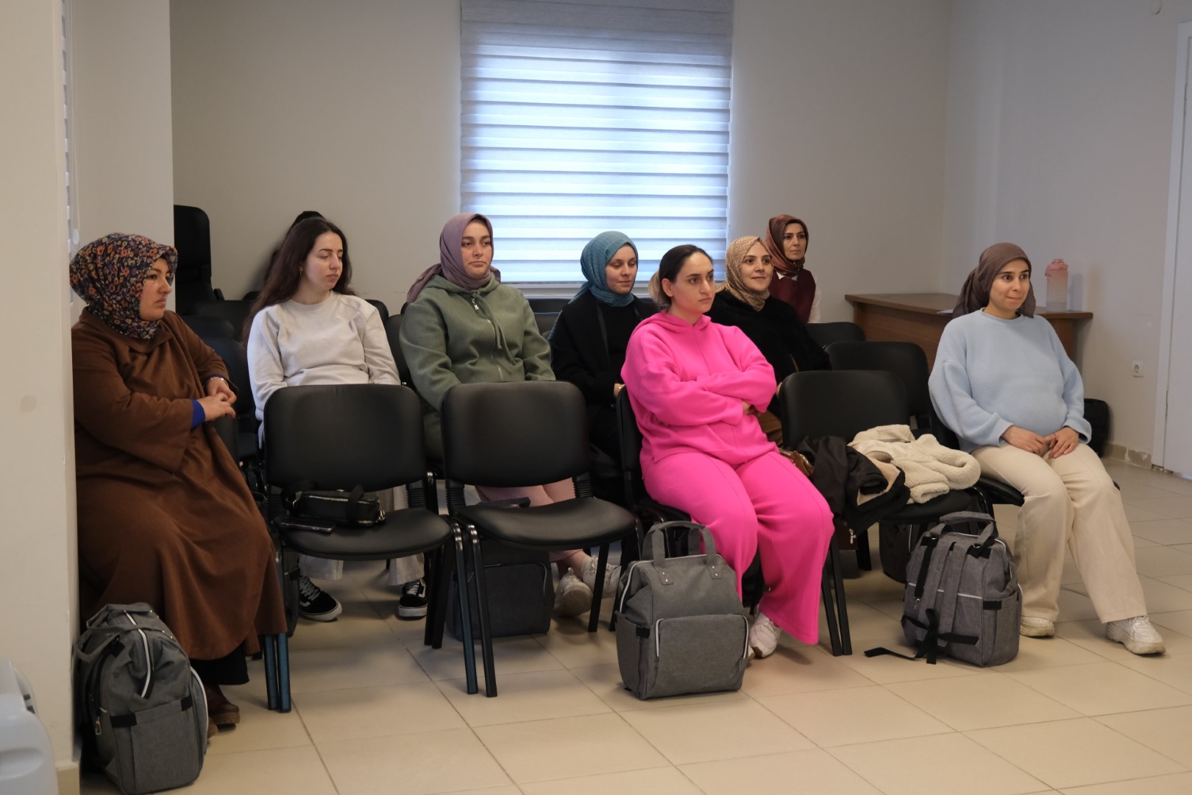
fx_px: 1357
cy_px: 398
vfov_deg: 32.6
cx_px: 596
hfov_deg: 47.4
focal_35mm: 41
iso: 1600
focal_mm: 27.5
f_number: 4
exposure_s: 1/125
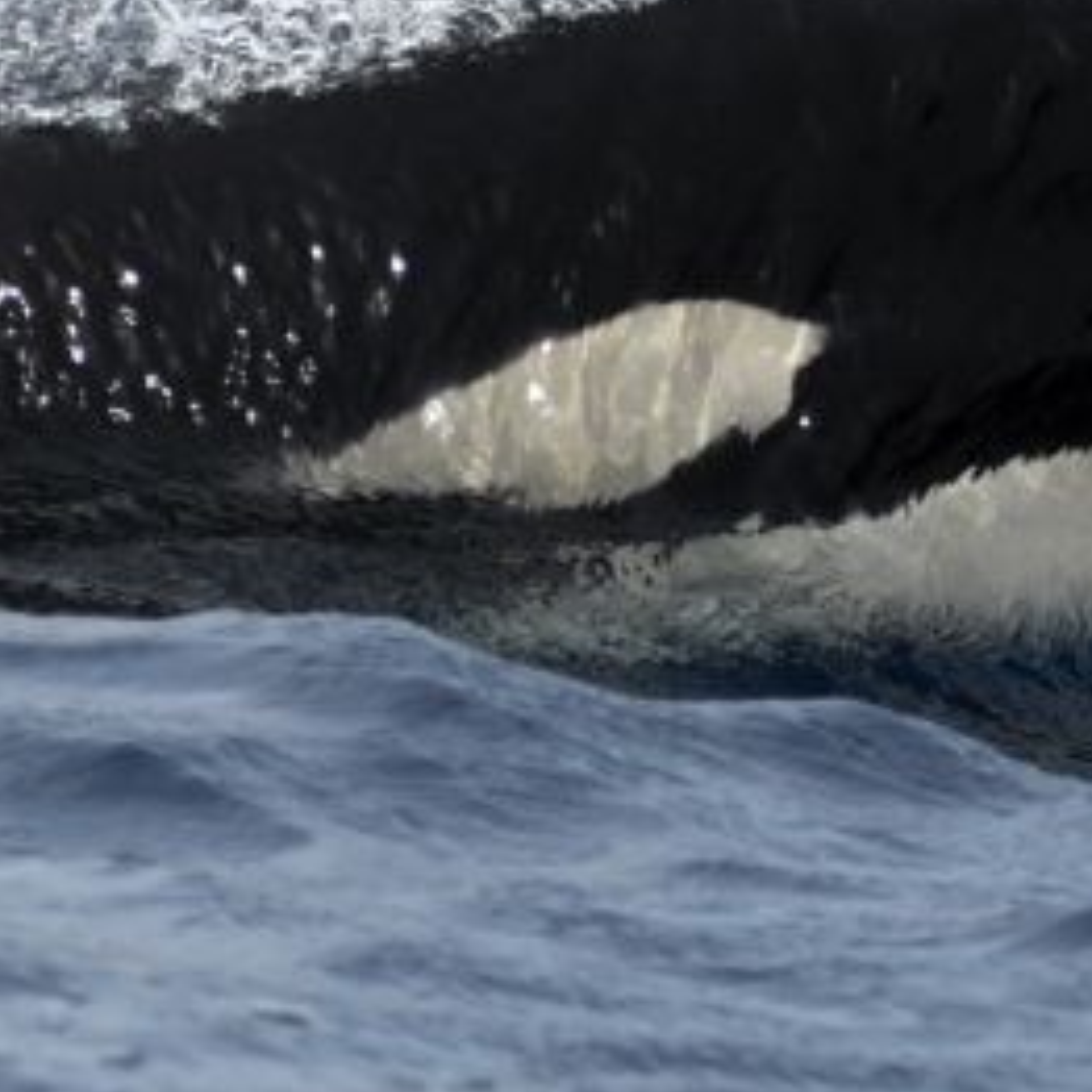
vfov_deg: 3.6
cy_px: 81
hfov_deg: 3.7
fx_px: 17131
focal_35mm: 480
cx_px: 292
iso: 800
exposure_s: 1/8000
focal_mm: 185
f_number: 5.3
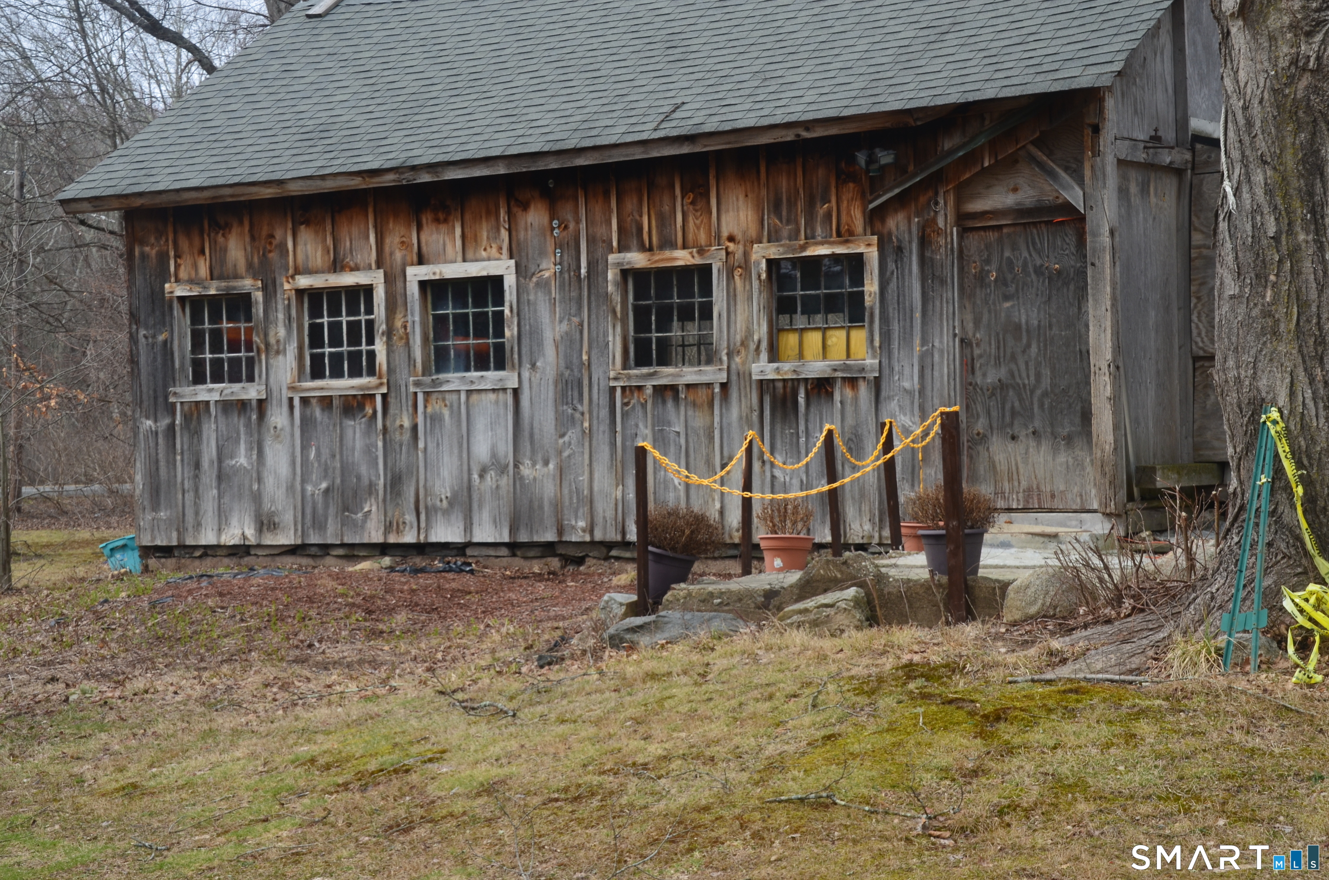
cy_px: 440
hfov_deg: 32.0
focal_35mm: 63
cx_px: 664
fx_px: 2321
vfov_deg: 21.5
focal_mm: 42
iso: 200
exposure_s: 1/125
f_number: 11
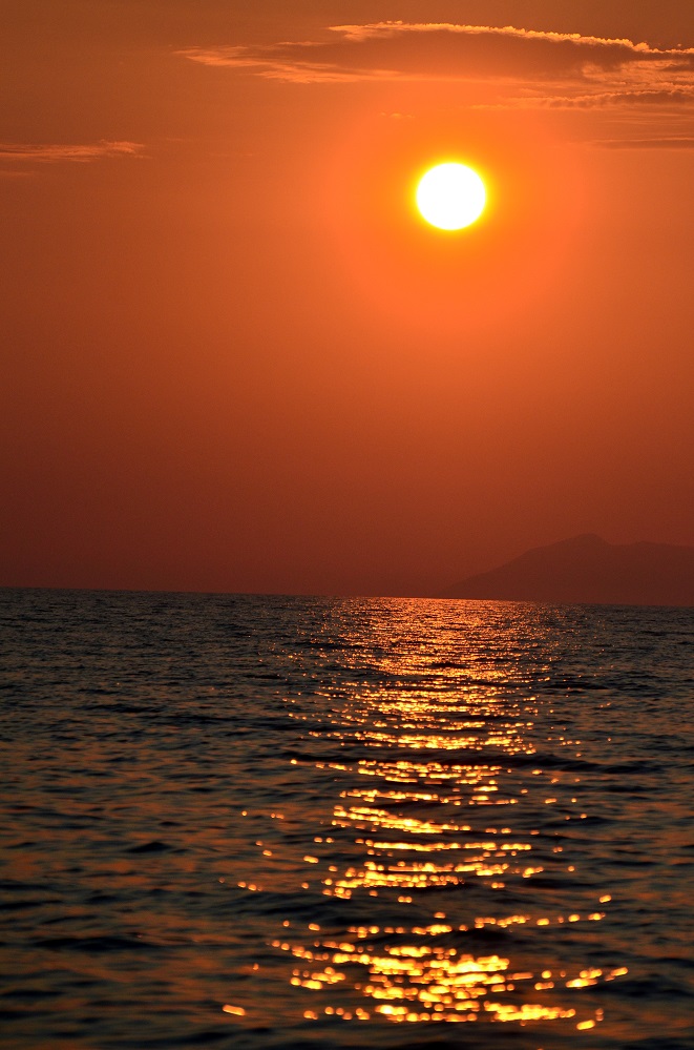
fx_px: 7194
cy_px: 525
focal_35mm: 248
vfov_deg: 8.3
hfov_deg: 5.5
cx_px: 347
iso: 500
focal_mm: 165
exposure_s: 1/8000
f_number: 5
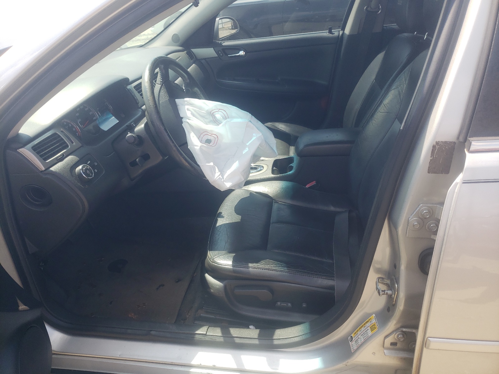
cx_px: 250
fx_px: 375
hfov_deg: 67.3
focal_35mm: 26
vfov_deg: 53.1
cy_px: 187
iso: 50
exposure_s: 1/667
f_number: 1.5
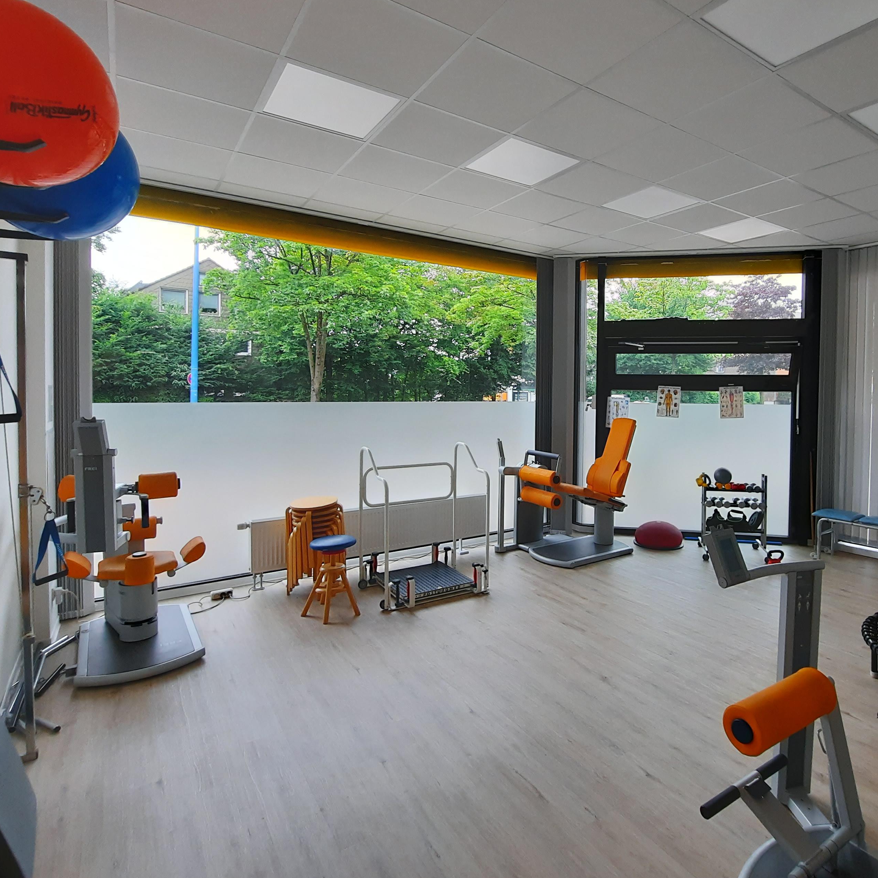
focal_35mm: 18
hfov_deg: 79.9
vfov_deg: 80.6
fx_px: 517
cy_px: 408
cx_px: 520
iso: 64
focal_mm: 1.74
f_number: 2.2
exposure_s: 1/100
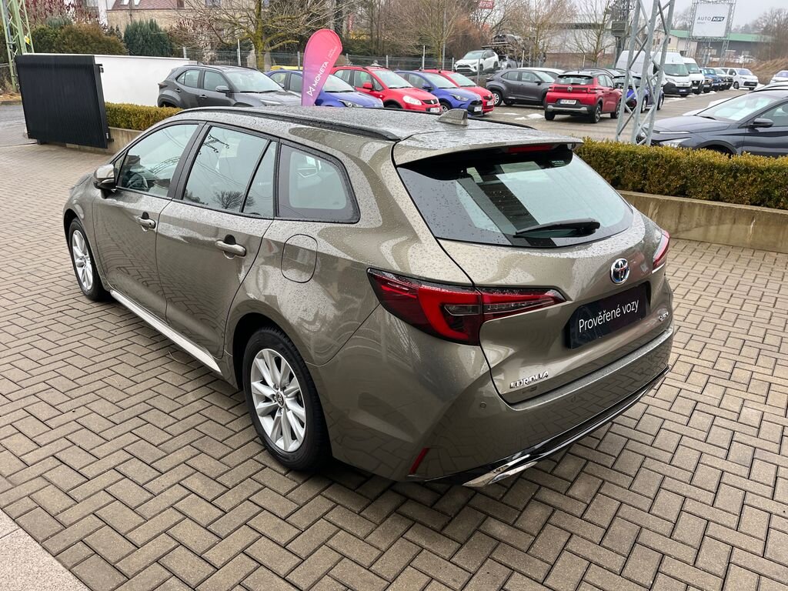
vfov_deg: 53.1
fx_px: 592
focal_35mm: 26
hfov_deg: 67.3
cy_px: 296
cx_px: 394
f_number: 1.6
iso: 100
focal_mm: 5.1
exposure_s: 1/121
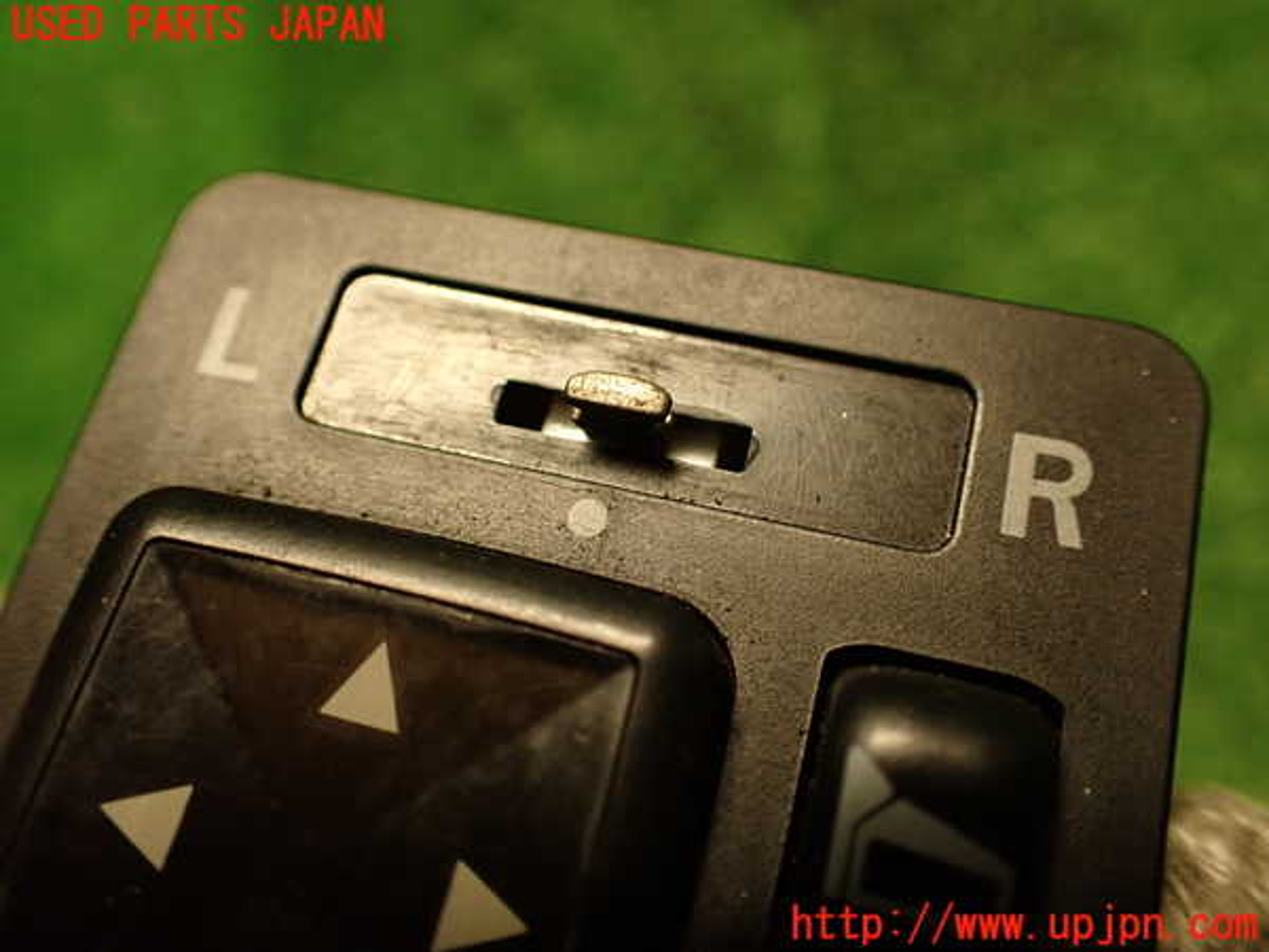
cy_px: 476
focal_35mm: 32
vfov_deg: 44.2
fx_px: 1173
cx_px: 634
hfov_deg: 56.8
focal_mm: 5.79
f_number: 2.4
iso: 320
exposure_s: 1/30
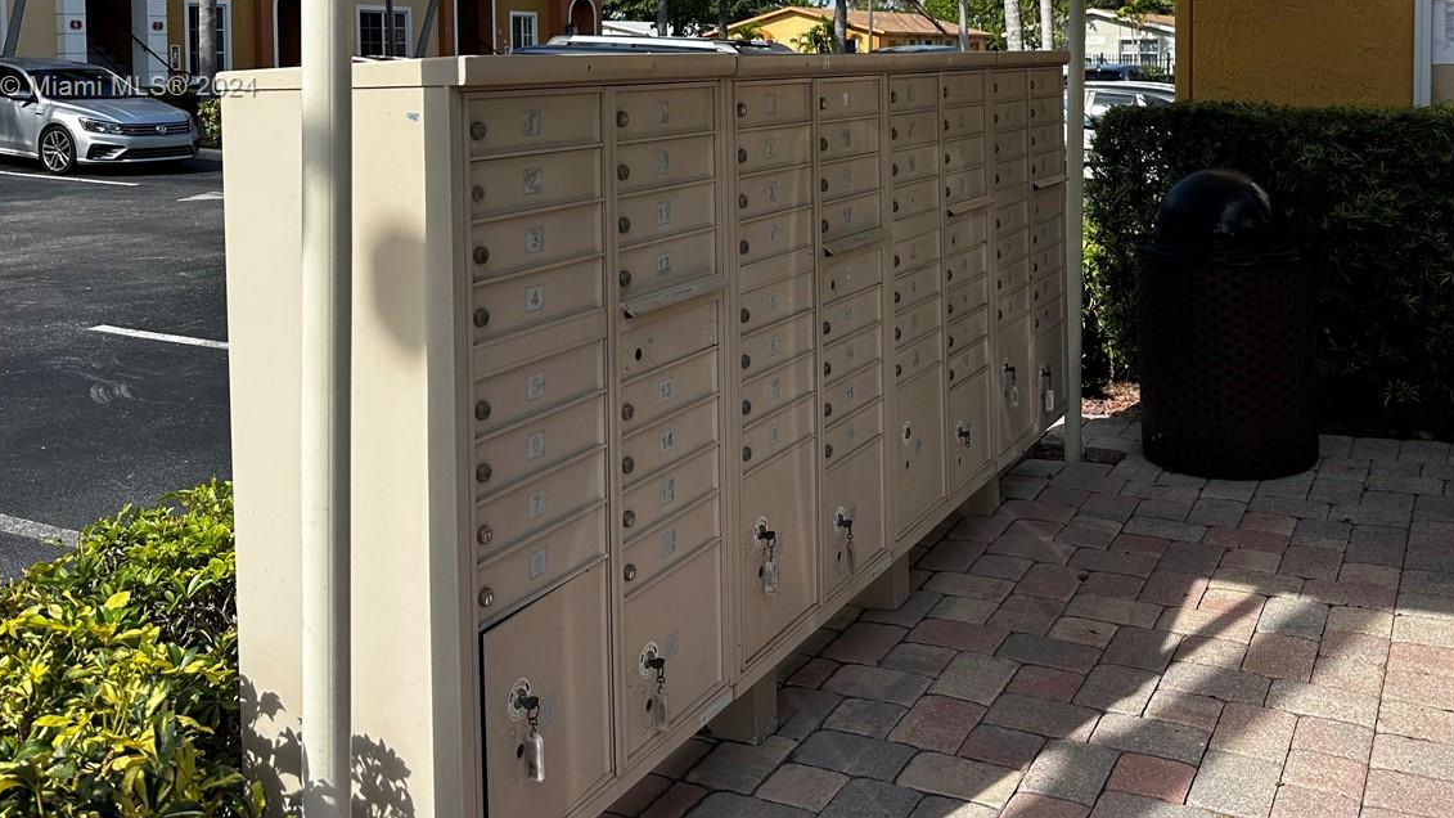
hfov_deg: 53.6
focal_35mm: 37
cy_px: 89
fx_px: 1426
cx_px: 874
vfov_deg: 30.6
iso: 80
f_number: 1.78
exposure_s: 1/2882
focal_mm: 6.86
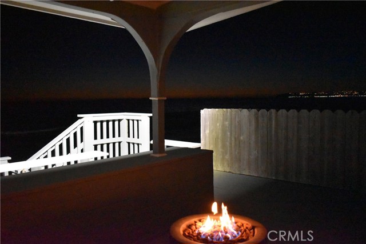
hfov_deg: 57.2
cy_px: 122
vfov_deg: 40.0
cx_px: 183
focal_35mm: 33
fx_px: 336
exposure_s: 1/80
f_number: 3.8
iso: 12800
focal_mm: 22
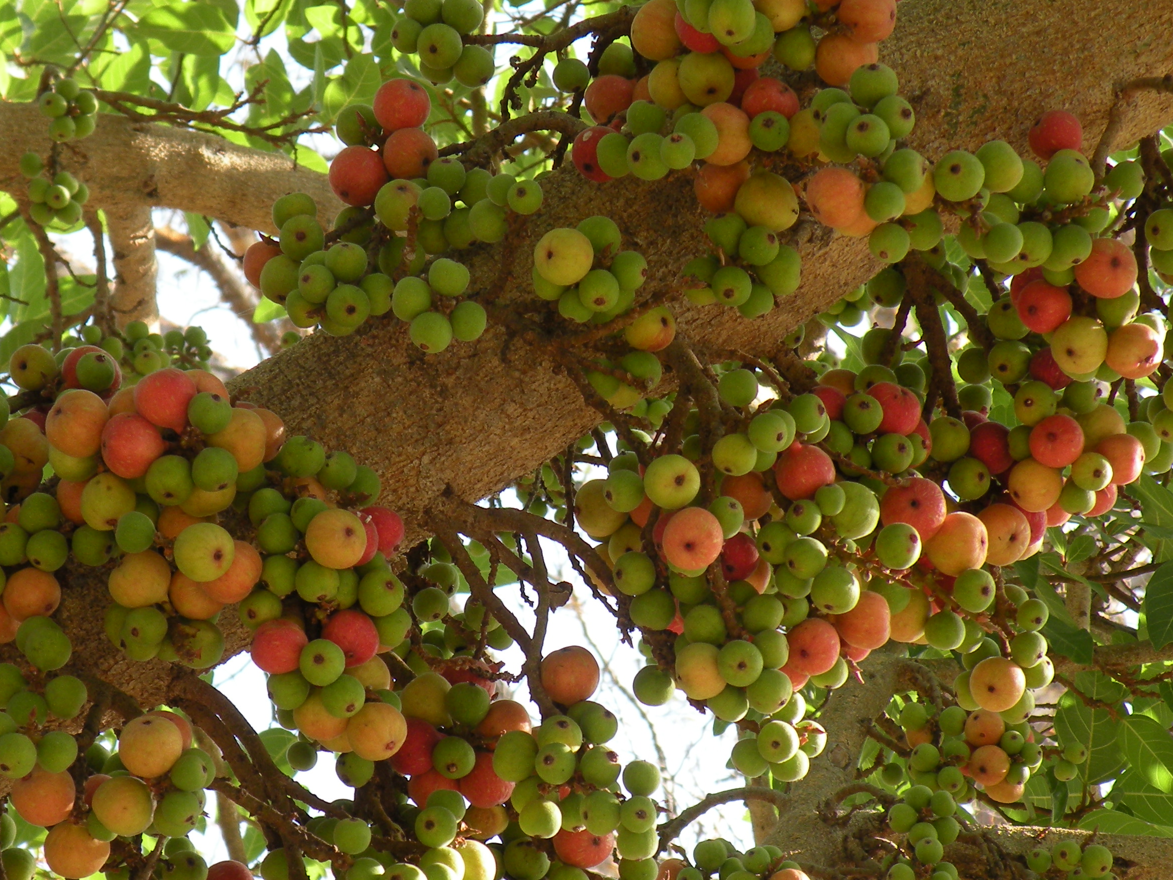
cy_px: 430
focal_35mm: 171
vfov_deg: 8.7
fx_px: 5794
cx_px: 593
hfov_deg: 11.6
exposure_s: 1/79
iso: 64
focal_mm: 19.4
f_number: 4
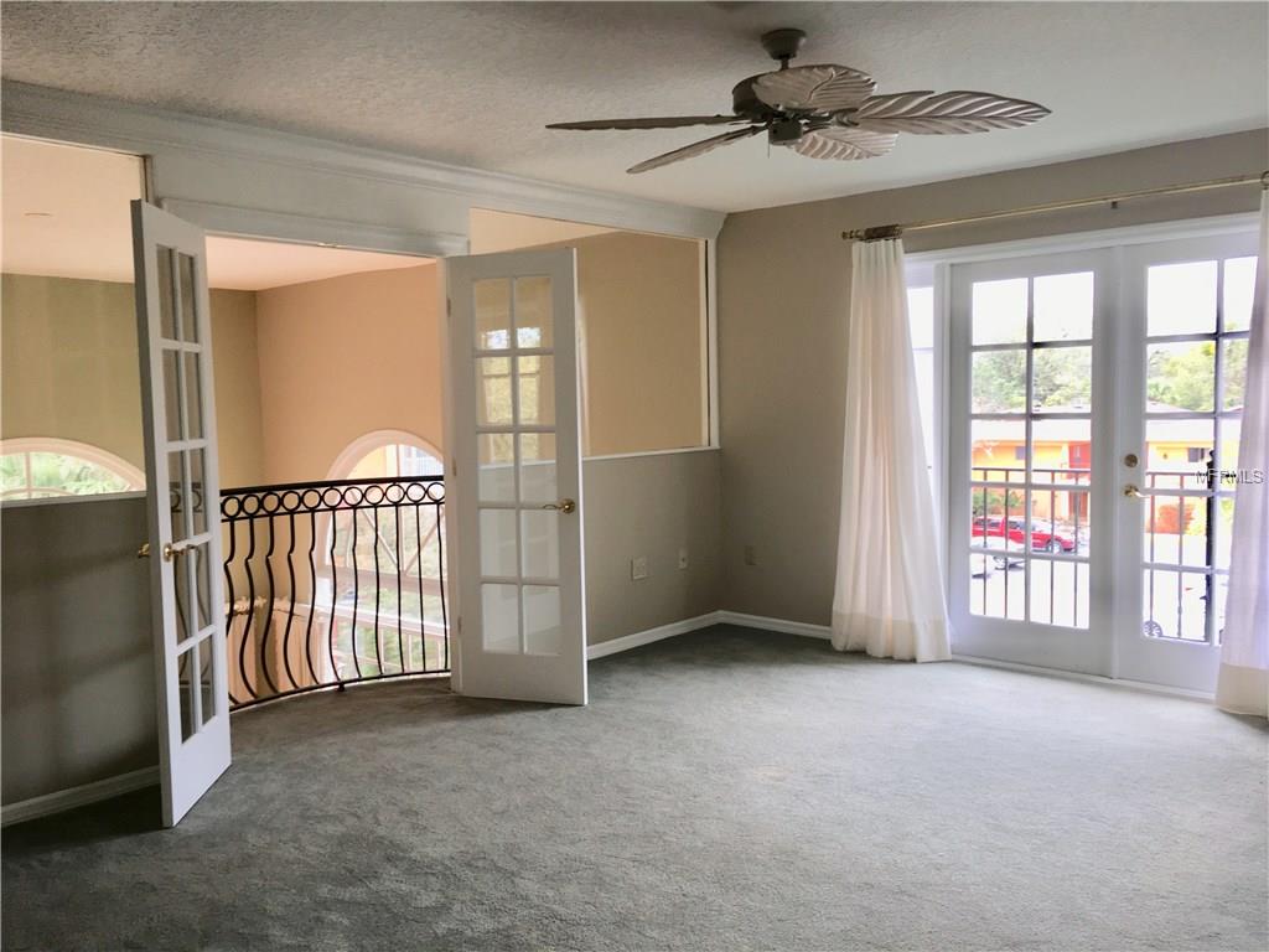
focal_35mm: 29
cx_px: 634
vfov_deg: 48.2
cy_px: 476
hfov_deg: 61.7
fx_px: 1063
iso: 25
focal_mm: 4.15
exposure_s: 1/40
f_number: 2.2
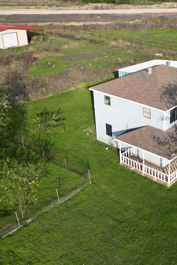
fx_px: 339
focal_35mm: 46
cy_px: 112
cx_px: 154
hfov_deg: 28.3
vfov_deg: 42.6
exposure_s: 1/2500
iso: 110
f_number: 1.7
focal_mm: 6.72
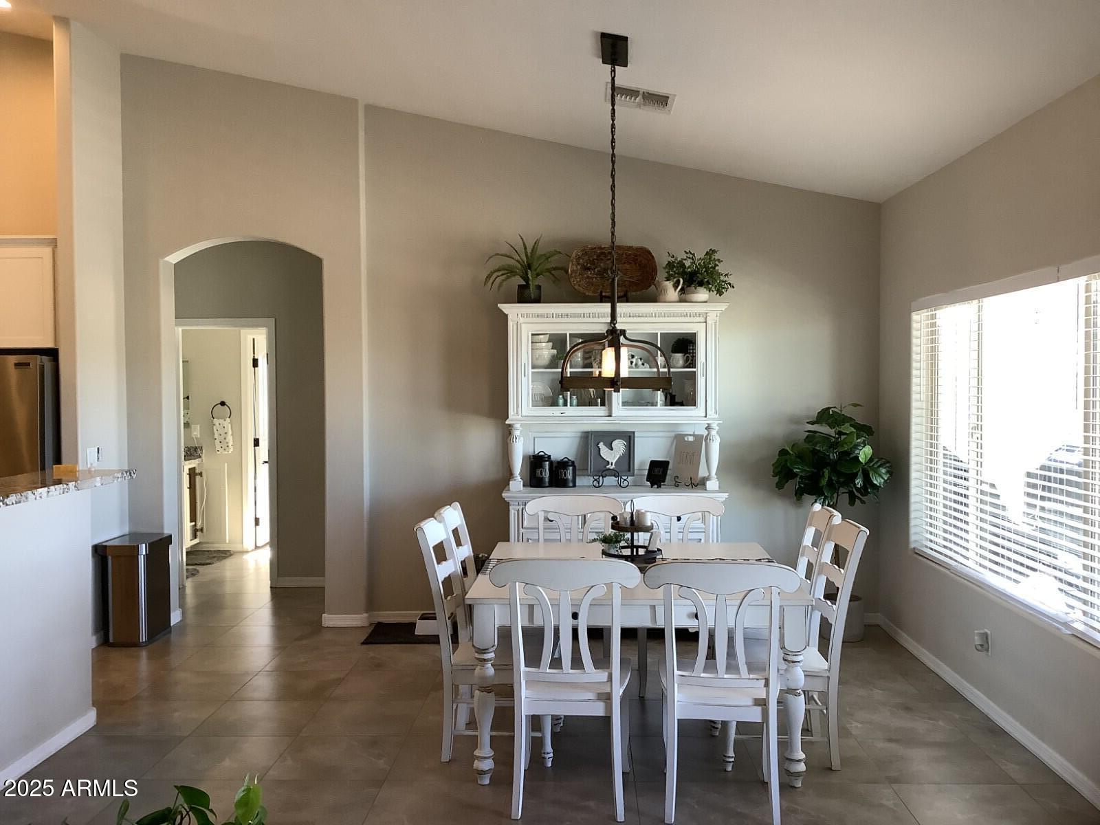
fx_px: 985
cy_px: 412
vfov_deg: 45.4
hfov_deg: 58.4
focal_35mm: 31
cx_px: 550
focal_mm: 3.3
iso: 100
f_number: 2.4
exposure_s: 1/60
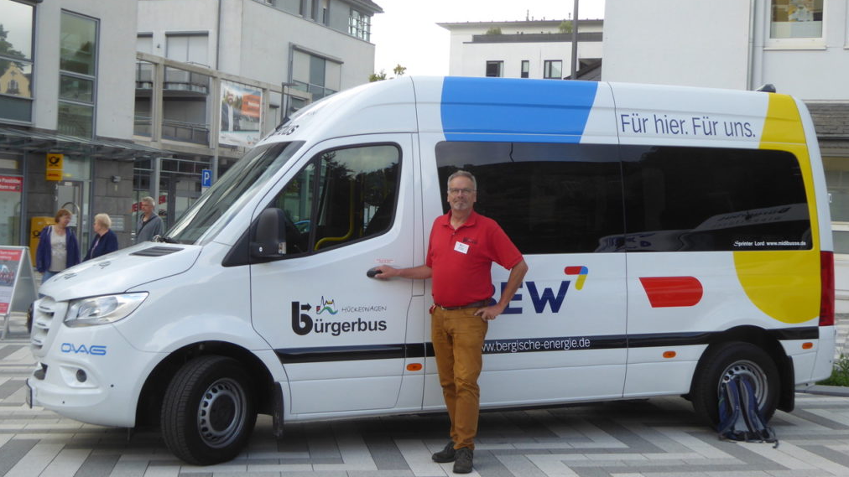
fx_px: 1216
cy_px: 242
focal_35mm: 54
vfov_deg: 22.2
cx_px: 427
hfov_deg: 38.5
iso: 100
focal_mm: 8.4
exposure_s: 1/160
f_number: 4
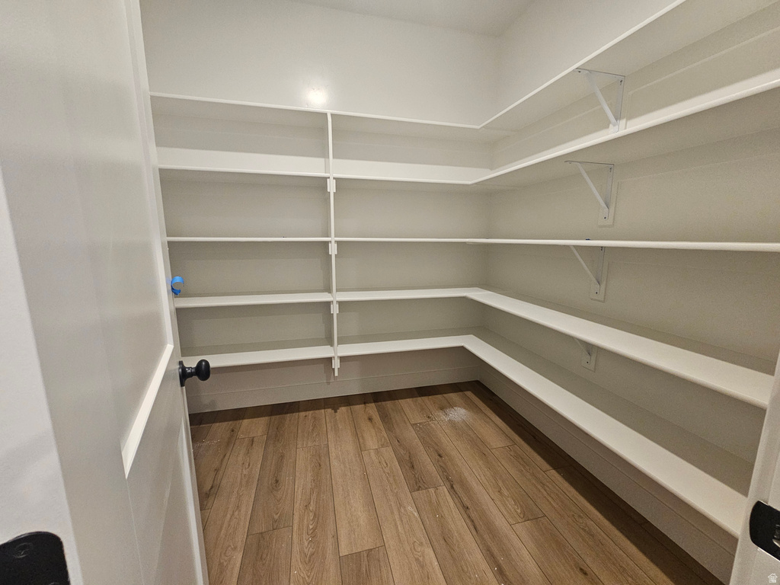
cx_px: 390
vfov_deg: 89.9
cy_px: 292
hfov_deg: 106.2
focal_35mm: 13
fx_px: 293
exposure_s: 1/60
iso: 400
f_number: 2.2
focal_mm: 2.2
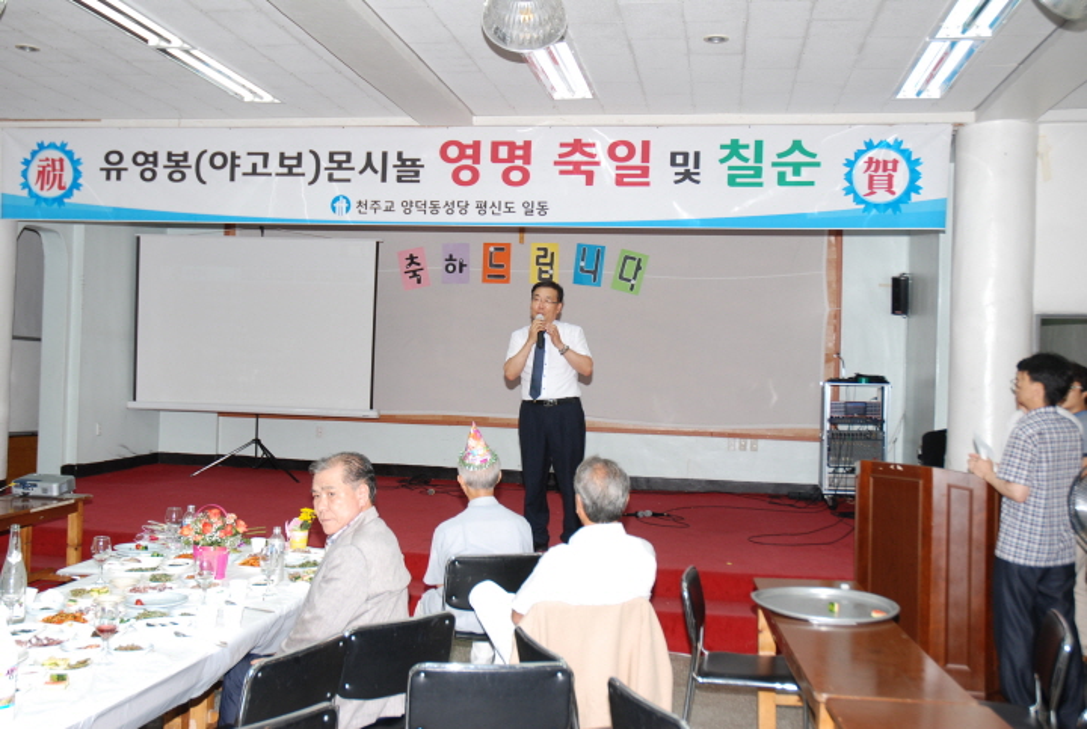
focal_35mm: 38
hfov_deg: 51.2
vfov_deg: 35.6
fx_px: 1134
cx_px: 544
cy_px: 364
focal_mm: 25
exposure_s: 1/60
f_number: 4.5
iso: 200
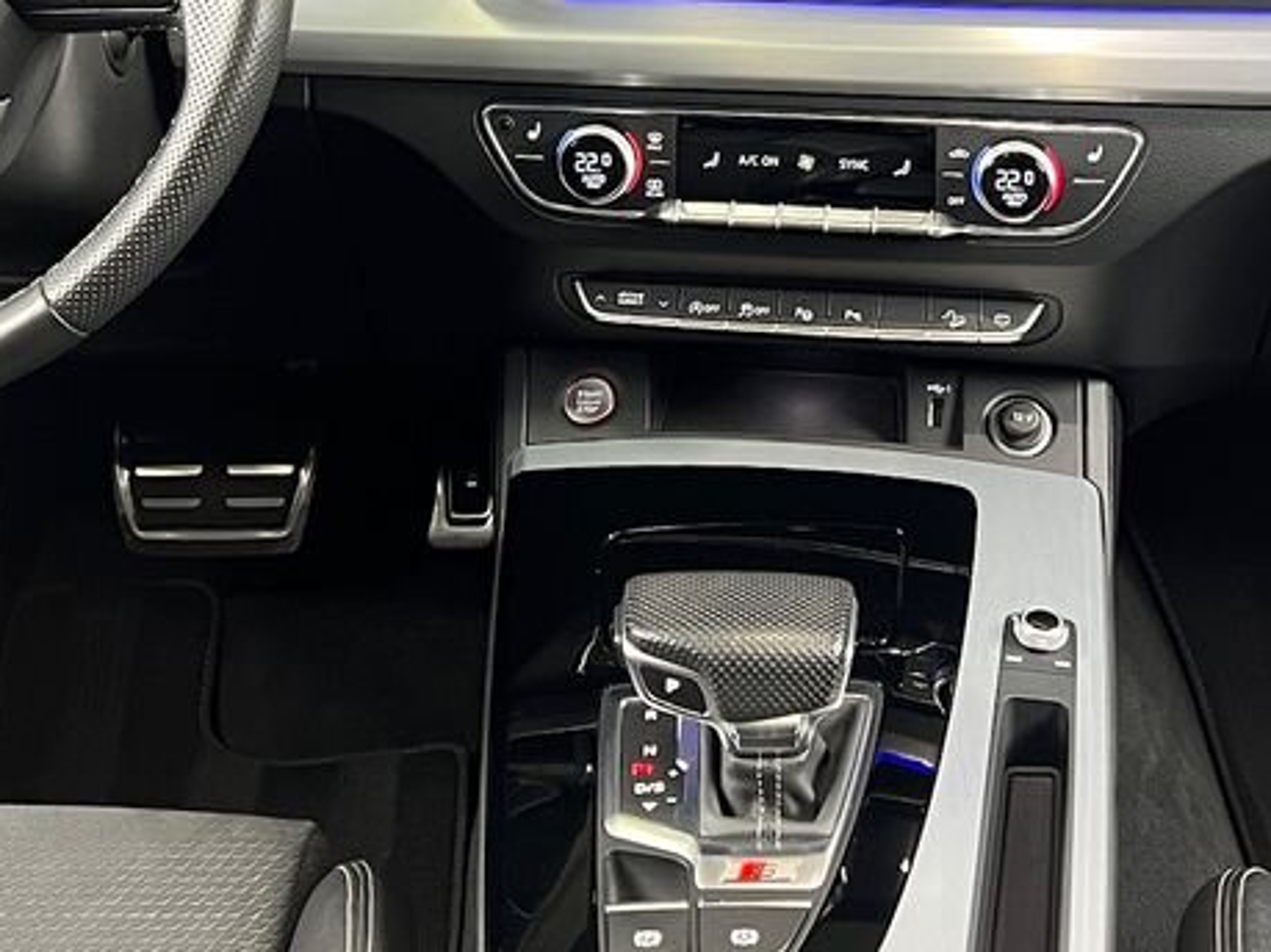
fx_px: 2496
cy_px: 6
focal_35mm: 68
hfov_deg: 28.4
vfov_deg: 20.9
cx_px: 809
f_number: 1.5
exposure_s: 1/53
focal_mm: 5.7
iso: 200
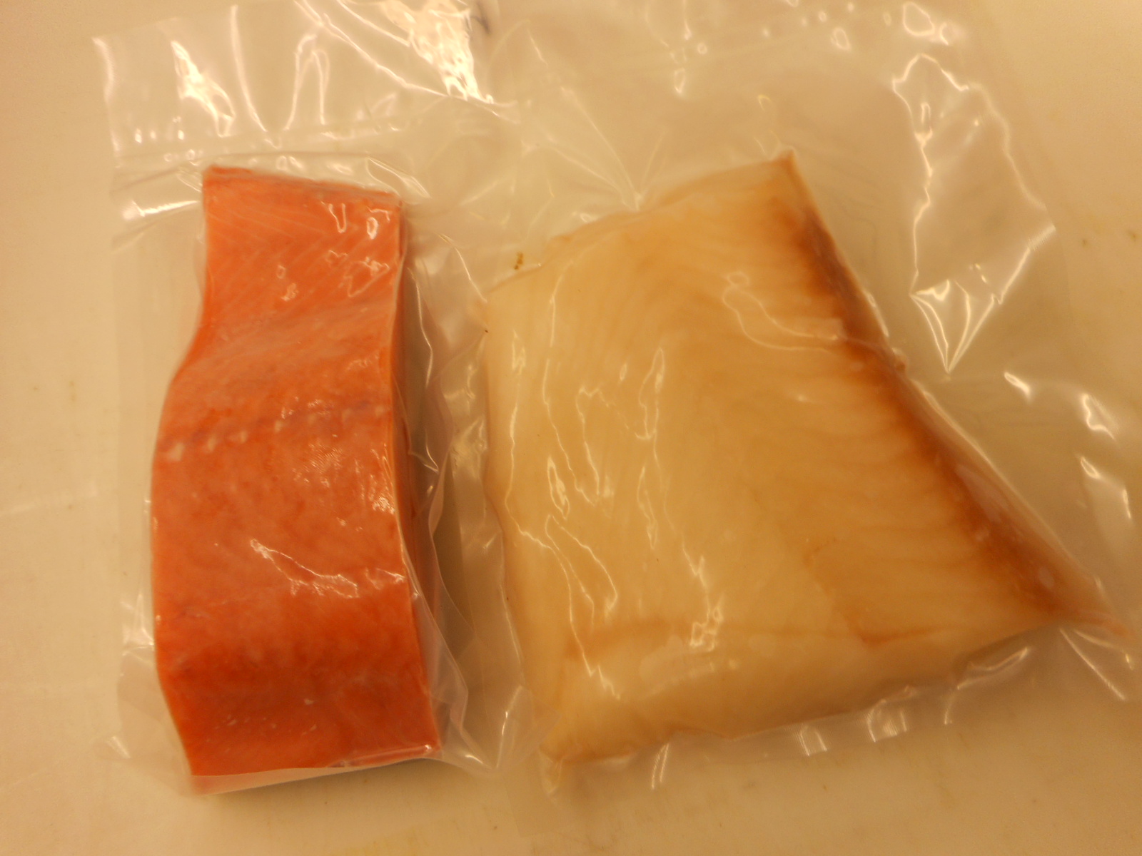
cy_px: 428
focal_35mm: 25
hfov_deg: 69.4
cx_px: 571
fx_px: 825
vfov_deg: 54.9
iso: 80
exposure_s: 1/30
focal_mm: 4.5
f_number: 3.7
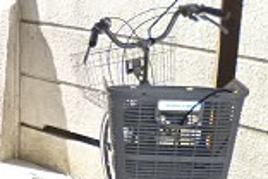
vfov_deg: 14.1
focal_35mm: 96
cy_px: 165
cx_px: -33
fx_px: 715
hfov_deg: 20.2
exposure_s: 1/500
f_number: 2.5
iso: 100
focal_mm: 4.3
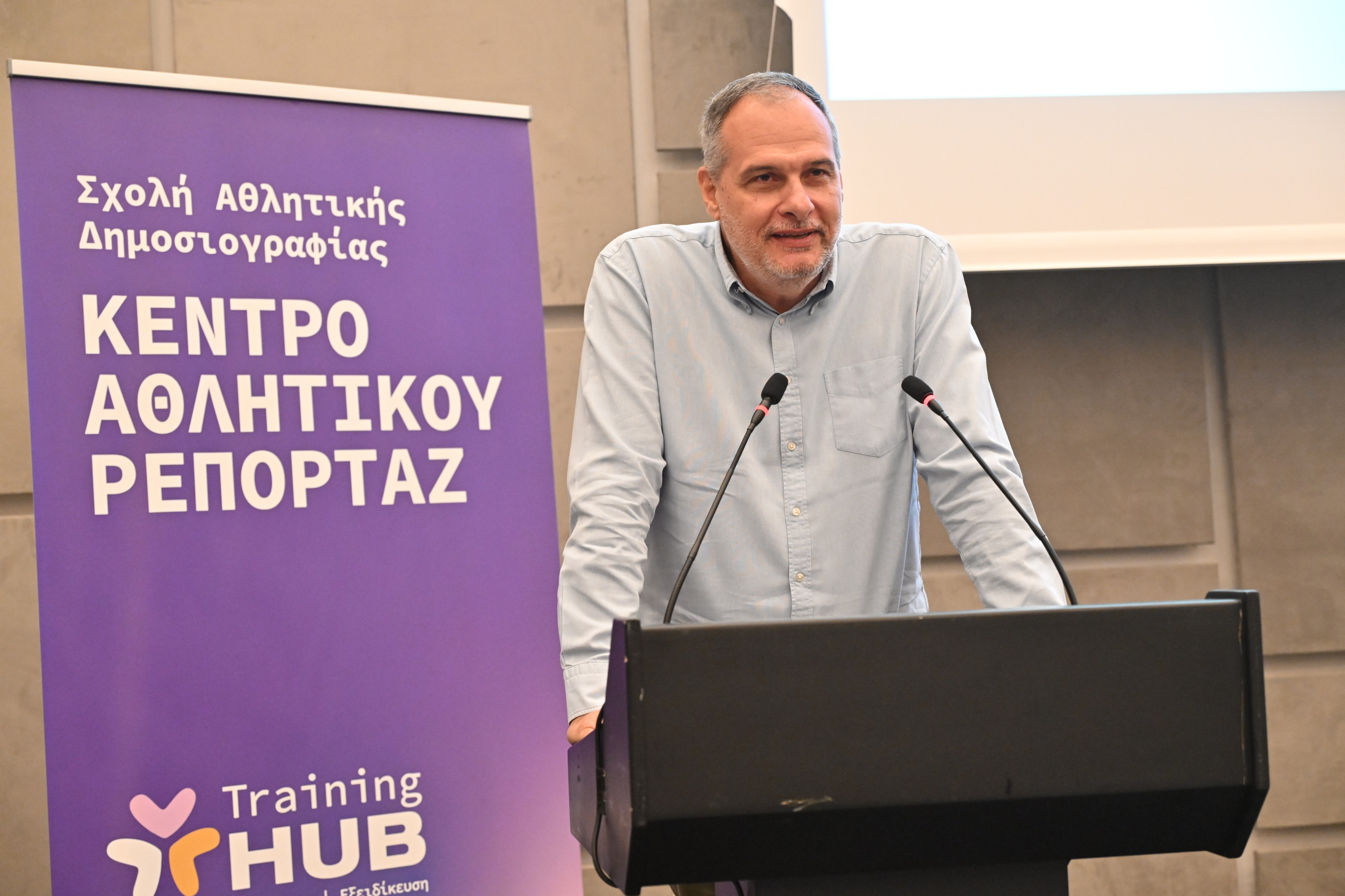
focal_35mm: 54
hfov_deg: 36.9
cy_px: 448
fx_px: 2017
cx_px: 672
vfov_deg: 25.1
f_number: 4
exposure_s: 1/100
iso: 4000
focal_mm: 54
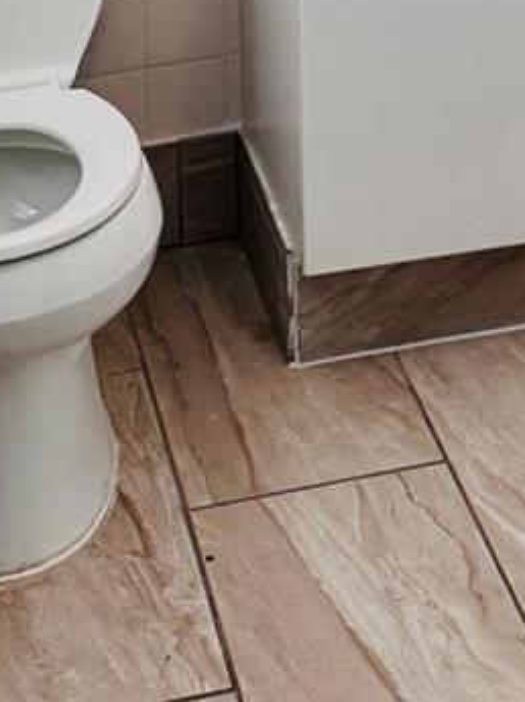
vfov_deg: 15.7
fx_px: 2168
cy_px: -566
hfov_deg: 13.7
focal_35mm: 107
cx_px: 466
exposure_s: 1/120
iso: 125
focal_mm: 6.76
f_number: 1.78
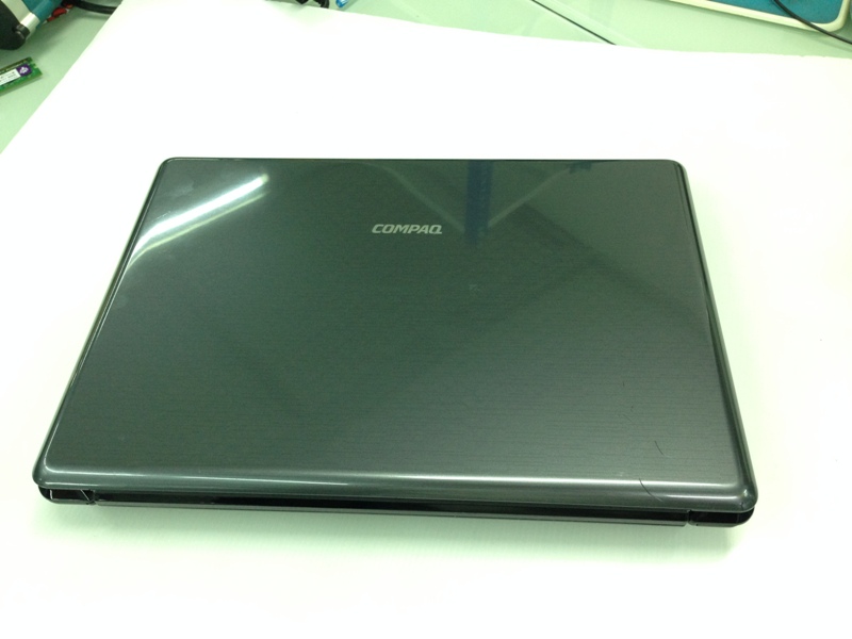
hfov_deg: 55.4
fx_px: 812
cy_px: 320
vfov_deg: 42.9
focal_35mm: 33
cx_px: 426
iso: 125
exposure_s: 1/20
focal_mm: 4.12
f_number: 2.4
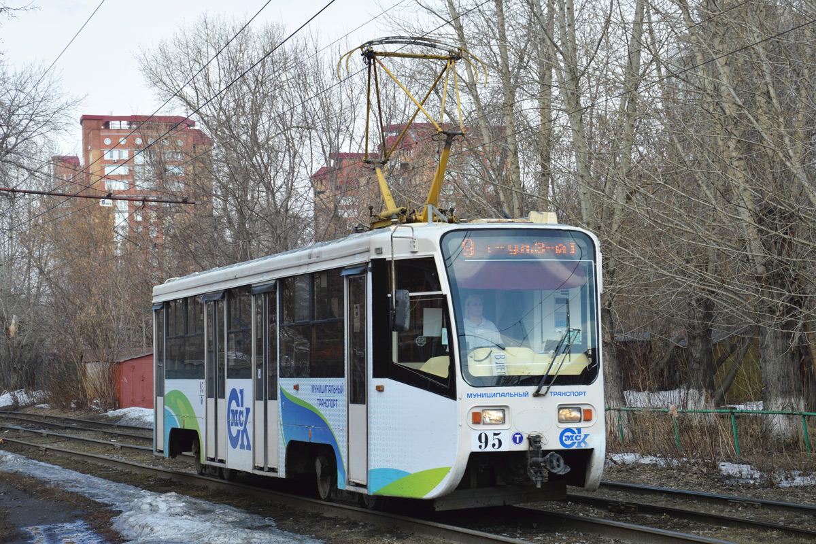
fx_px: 1972
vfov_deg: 15.7
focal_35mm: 87
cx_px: 408
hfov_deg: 23.4
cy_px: 272
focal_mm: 58
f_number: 7.1
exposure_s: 1/250
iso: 100
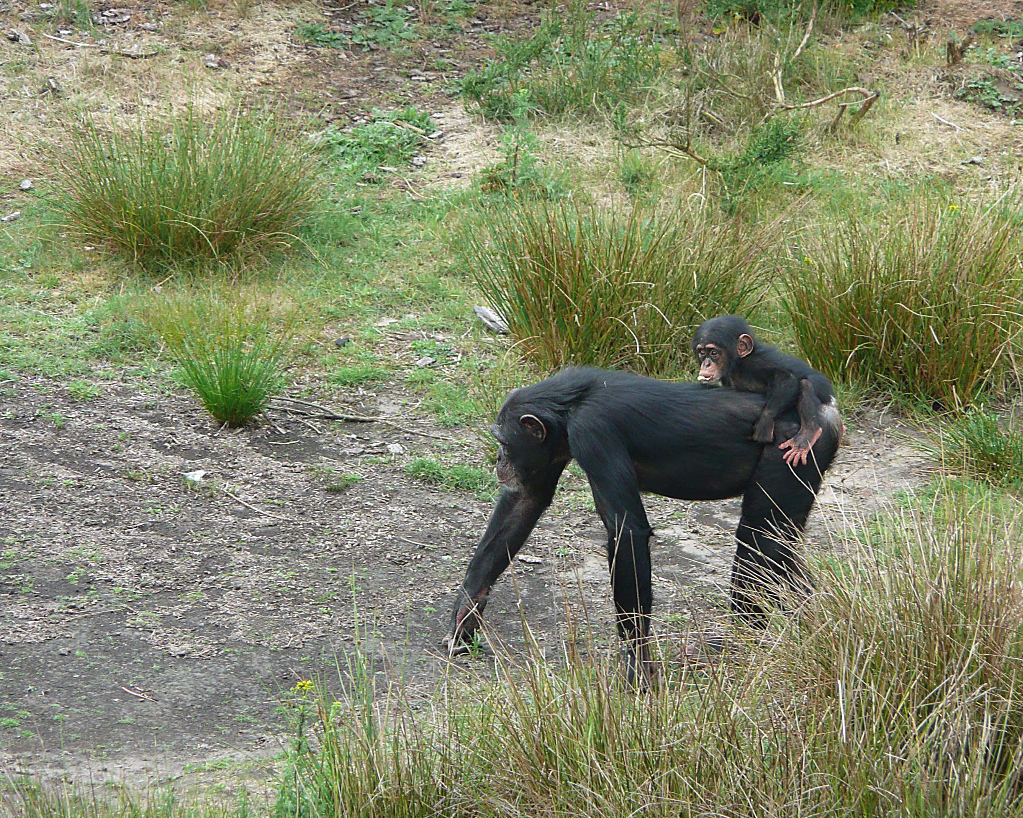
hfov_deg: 6.6
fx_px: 8841
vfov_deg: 5.3
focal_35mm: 292
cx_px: 531
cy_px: 409
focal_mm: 46
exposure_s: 1/125
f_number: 4.9
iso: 125
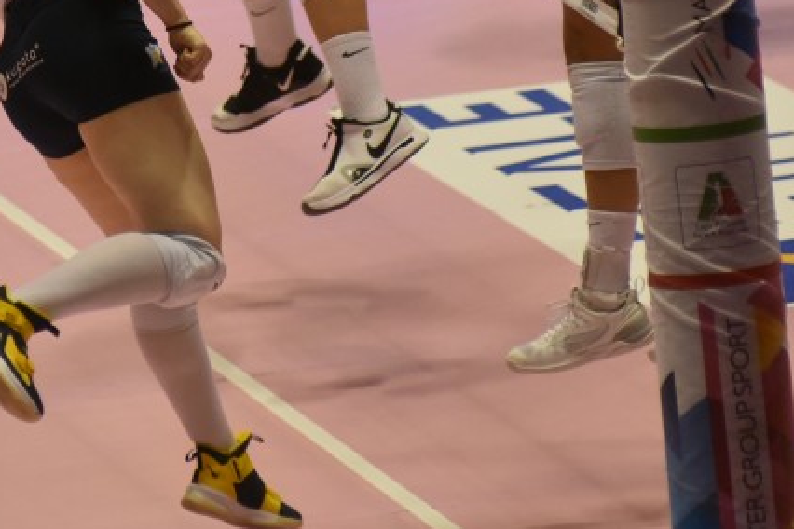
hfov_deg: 3.9
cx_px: 128
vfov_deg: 2.6
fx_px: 11644
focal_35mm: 528
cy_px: -43
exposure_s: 1/1000
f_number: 4
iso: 3200
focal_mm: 200
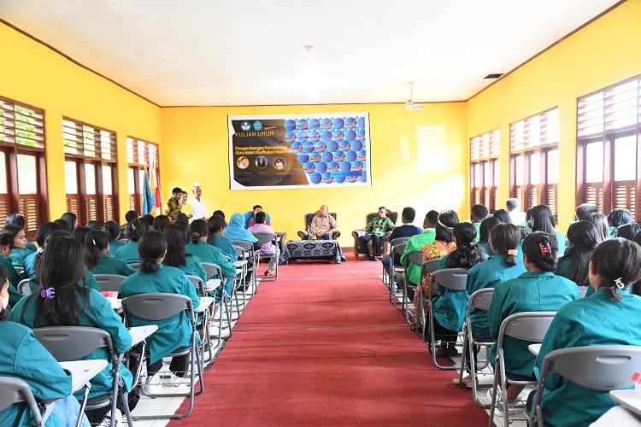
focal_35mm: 38
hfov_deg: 50.7
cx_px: 320
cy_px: 214
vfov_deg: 35.1
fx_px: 677
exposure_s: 1/125
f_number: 5.6
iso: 8000
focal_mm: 38
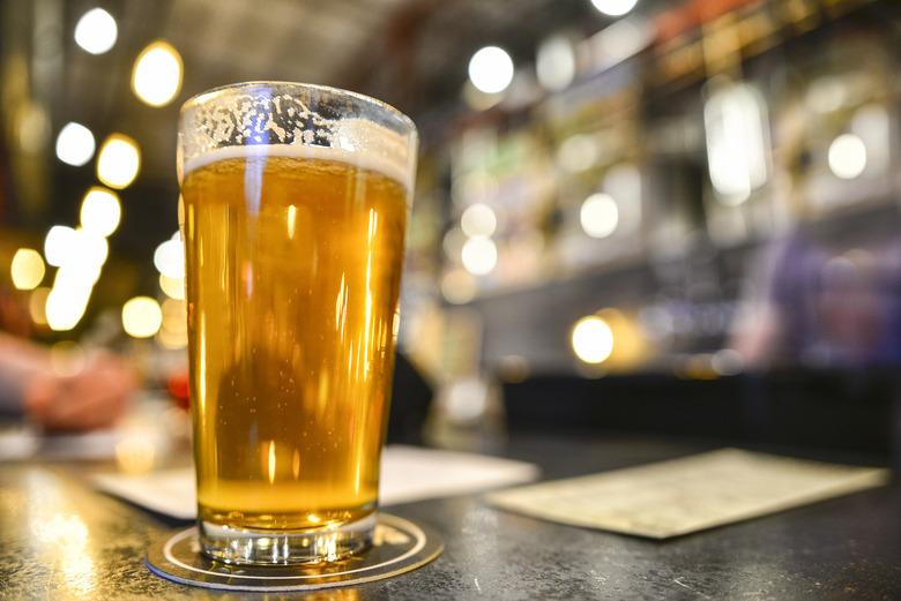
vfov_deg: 51.3
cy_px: 300
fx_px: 626
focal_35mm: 25
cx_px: 450
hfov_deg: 71.5
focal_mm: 25
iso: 320
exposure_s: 1/30
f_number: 2.5
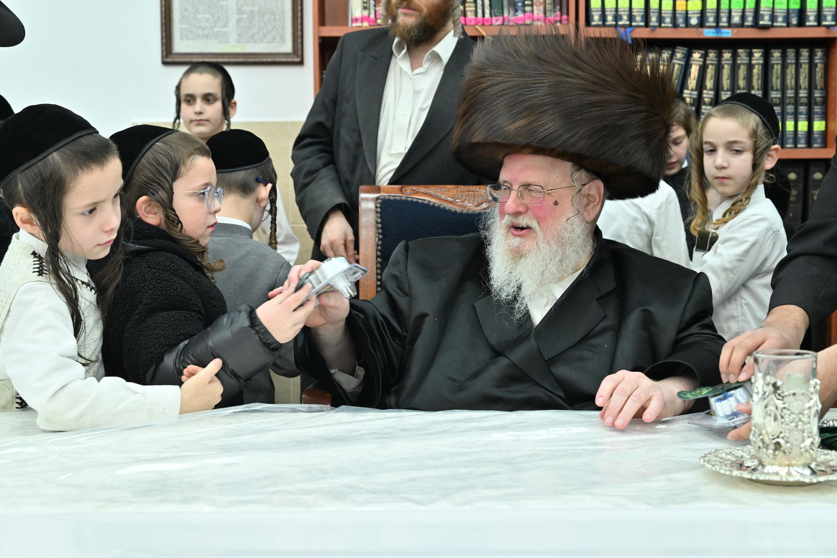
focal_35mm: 50
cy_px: 279
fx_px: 1162
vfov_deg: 27.0
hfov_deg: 39.6
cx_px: 418
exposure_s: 1/200
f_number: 5.6
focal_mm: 50
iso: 1250
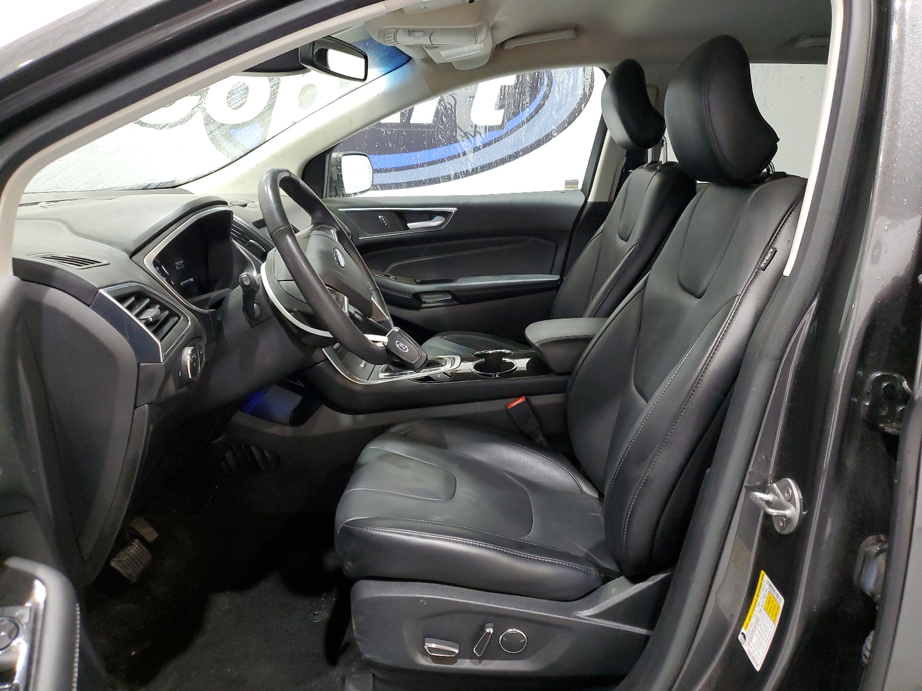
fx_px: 693
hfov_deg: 67.3
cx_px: 461
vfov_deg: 53.1
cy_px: 346
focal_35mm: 26
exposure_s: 1/60.2
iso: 222
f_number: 1.5
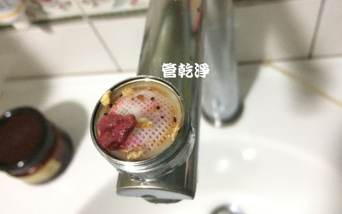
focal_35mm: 31
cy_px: 91
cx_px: 172
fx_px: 289
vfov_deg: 40.5
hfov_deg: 61.2
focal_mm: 4.15
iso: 320
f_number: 2.2
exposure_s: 1/20
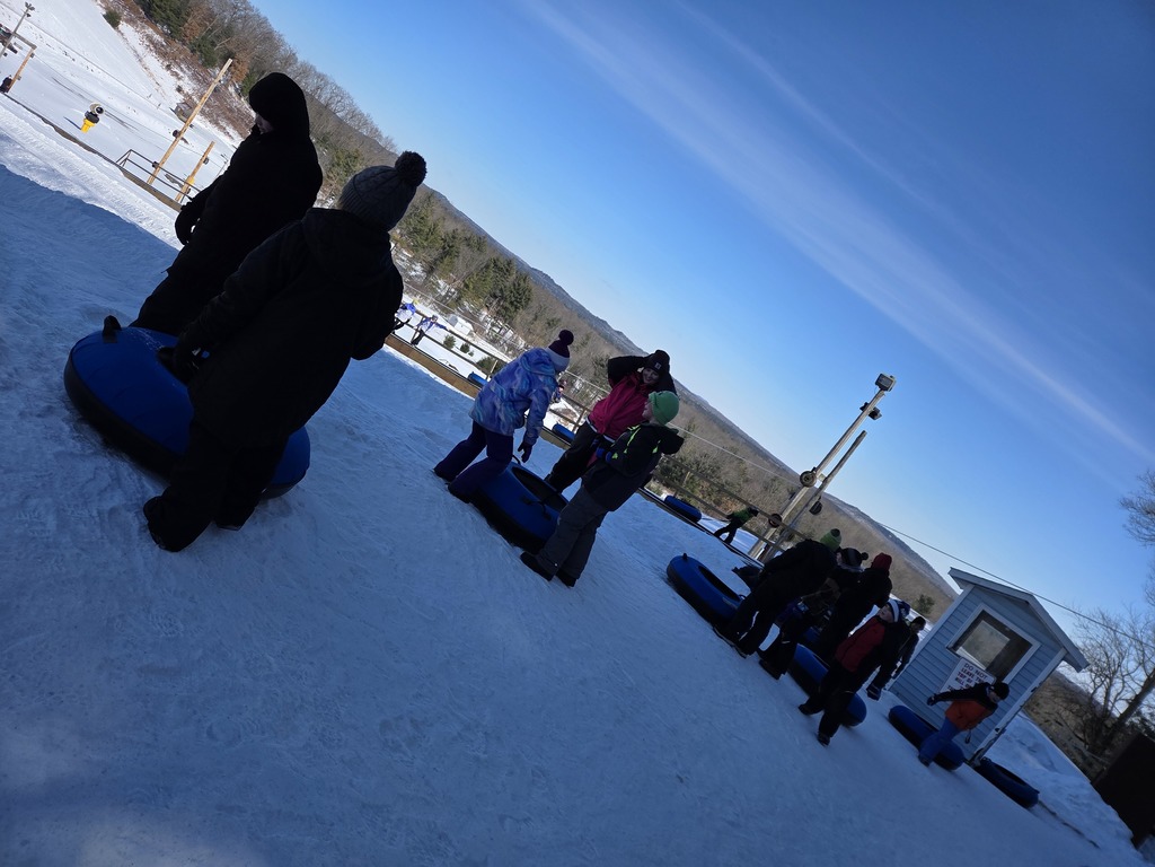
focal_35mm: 23
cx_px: 578
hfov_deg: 73.9
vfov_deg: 58.9
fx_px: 767
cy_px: 434
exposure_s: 1/6412
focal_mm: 5.4
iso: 80
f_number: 1.8
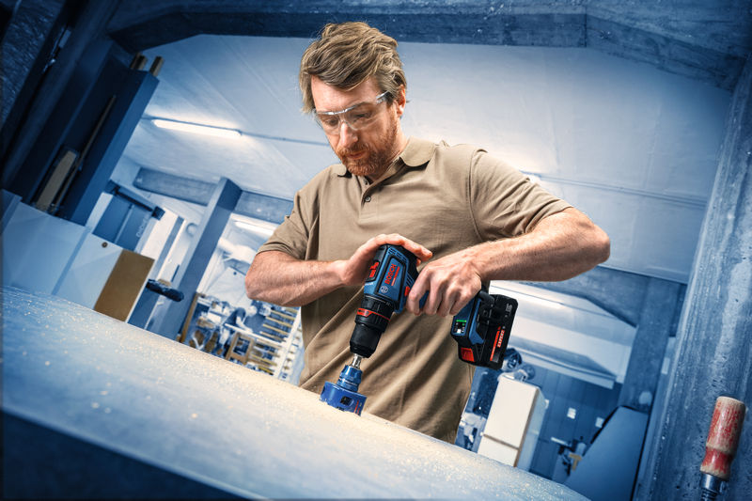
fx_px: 522
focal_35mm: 25
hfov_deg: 71.5
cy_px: 250
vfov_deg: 51.3
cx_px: 376
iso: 400
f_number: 5.6
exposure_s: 1/80
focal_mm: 25
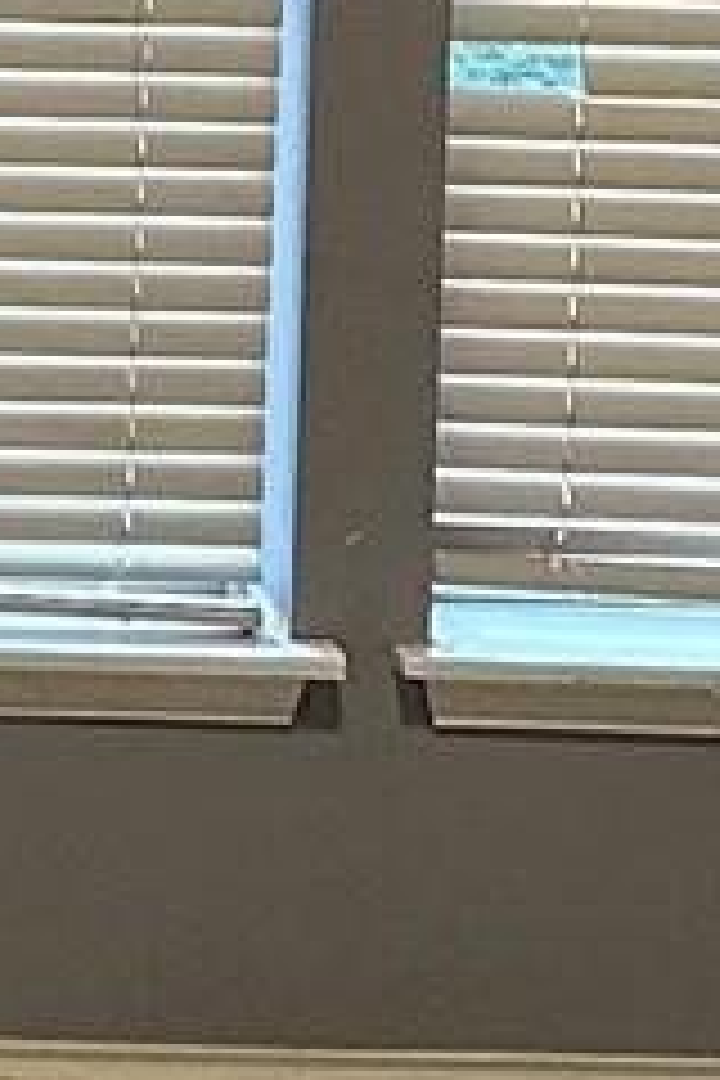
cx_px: -986
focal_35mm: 213
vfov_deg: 9.3
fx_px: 6390
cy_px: -680
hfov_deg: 6.2
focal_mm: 6.86
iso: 250
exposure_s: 1/60
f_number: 1.78
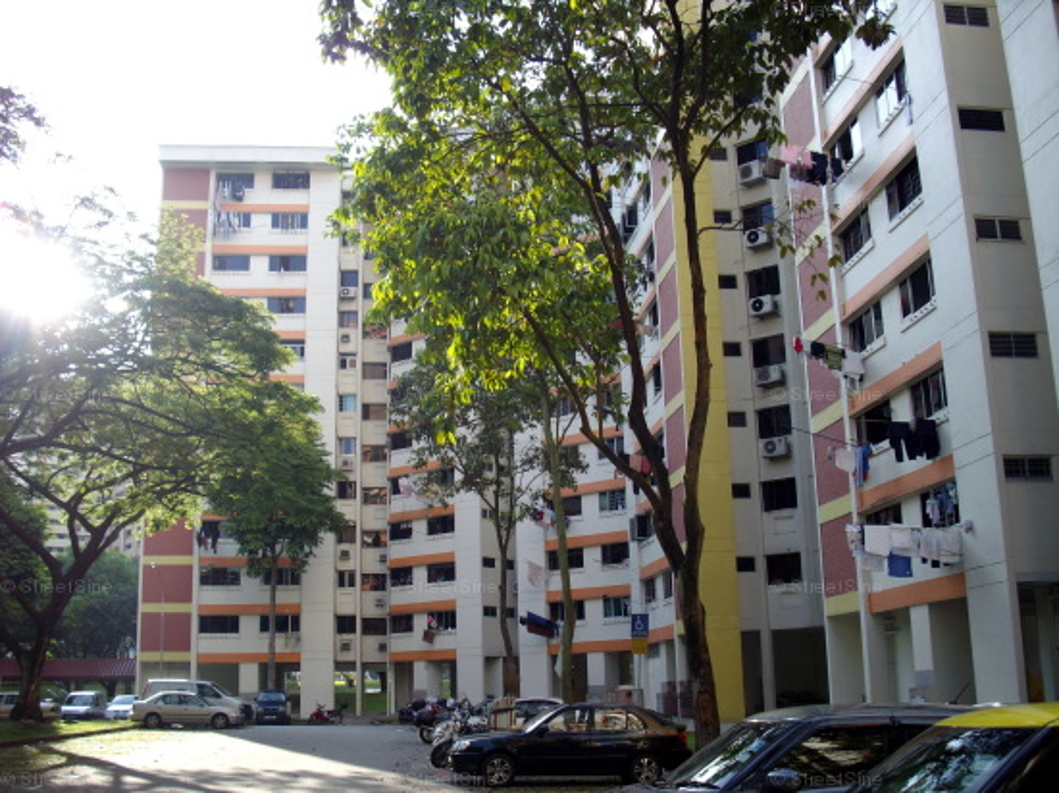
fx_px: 1131
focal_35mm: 37
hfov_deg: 50.2
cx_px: 530
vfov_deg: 38.6
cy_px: 396
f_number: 2.8
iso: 80
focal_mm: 6.2
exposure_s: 1/250
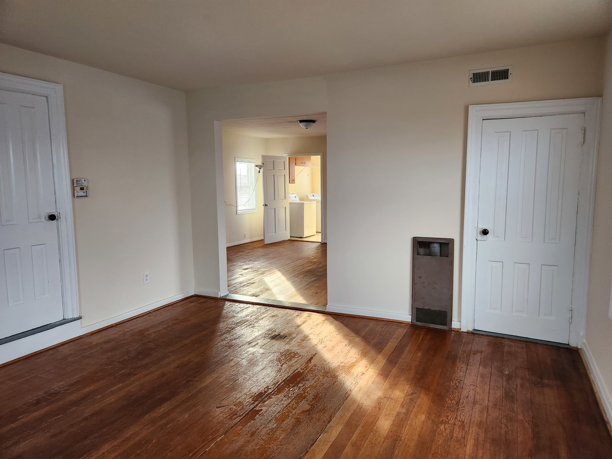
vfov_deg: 58.9
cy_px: 230
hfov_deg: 73.9
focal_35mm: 23
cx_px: 306
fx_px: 407
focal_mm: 5.4
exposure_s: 1/120
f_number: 1.8
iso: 250
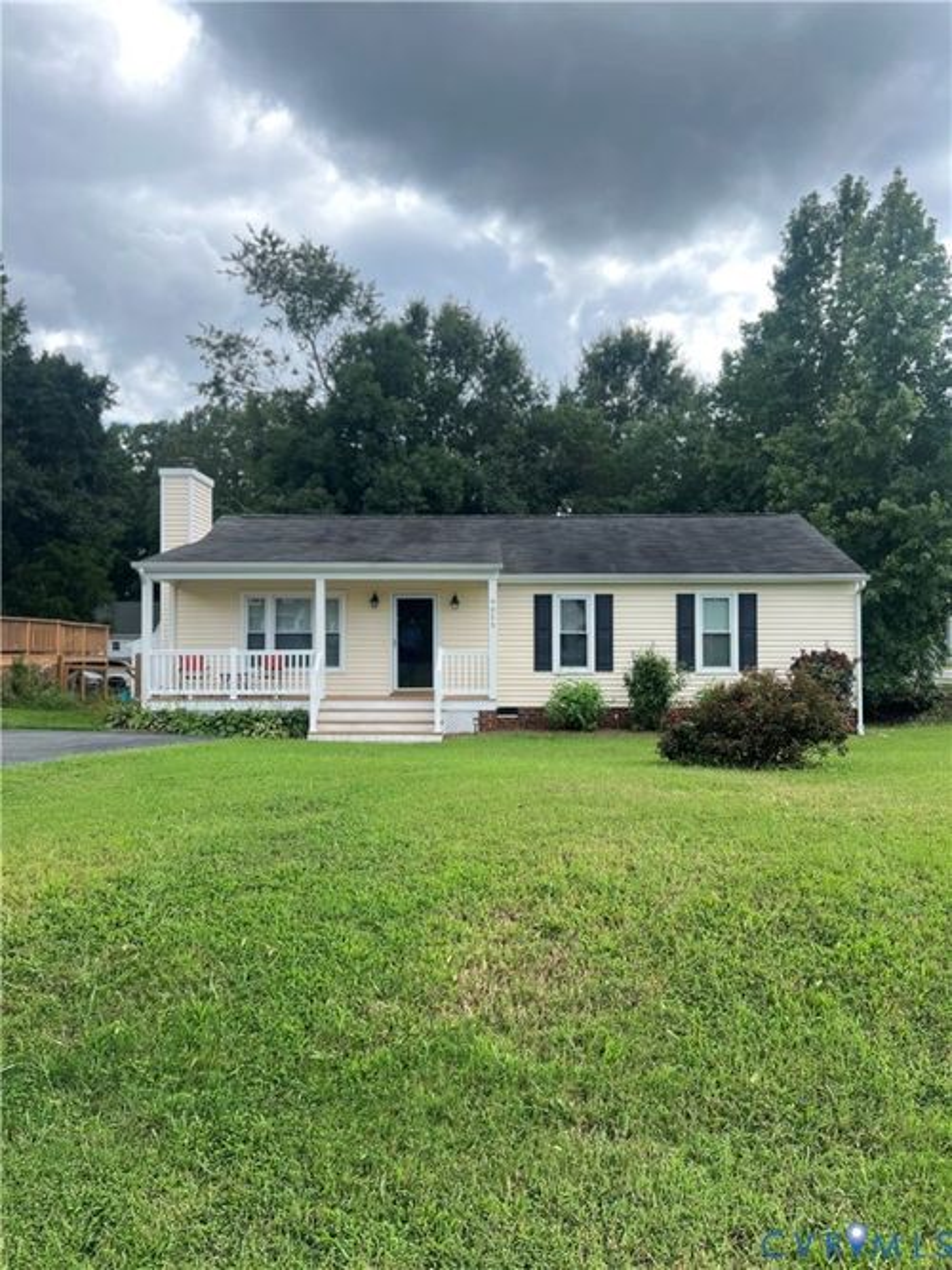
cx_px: 476
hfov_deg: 53.0
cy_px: 635
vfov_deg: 67.3
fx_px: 954
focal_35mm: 26
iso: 50
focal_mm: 5.7
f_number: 1.5
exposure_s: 1/840
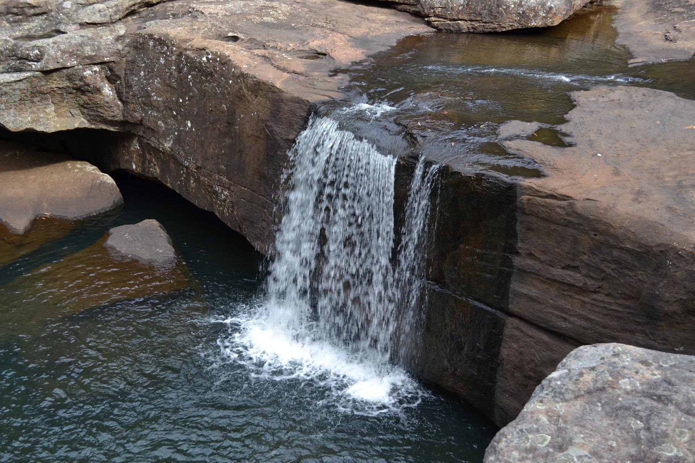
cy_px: 232
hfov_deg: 45.0
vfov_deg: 30.8
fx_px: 840
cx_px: 348
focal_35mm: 44
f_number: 5.6
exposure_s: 1/80
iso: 100
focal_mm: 29
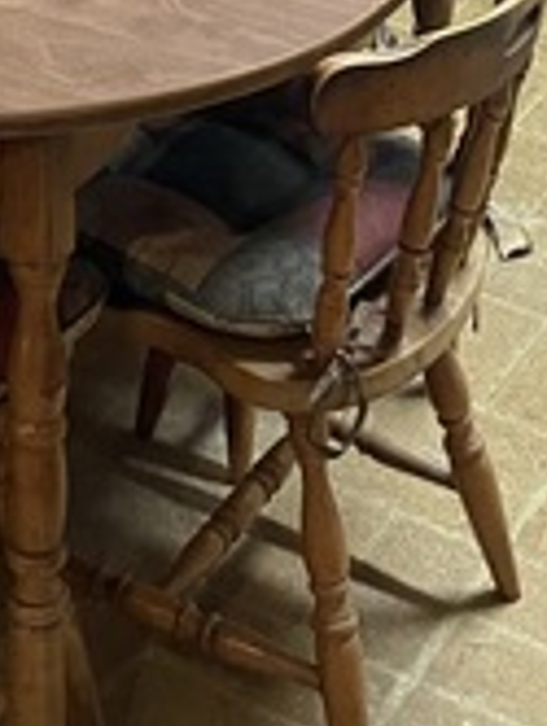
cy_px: -429
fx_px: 2102
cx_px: -4
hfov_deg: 14.6
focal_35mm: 100
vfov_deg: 17.3
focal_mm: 4.2
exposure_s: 1/40
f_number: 1.6
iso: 320
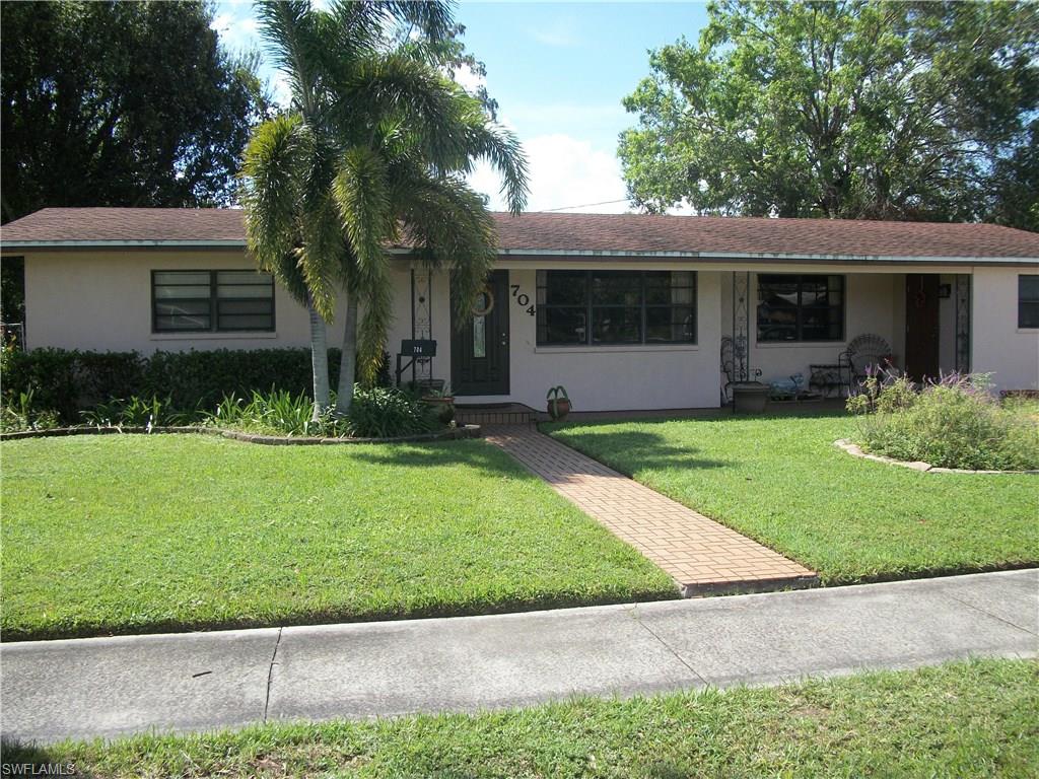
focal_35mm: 32
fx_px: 960
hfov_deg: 56.8
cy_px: 390
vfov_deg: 44.2
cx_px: 520
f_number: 8.8
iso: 80
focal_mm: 5.7
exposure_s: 1/125
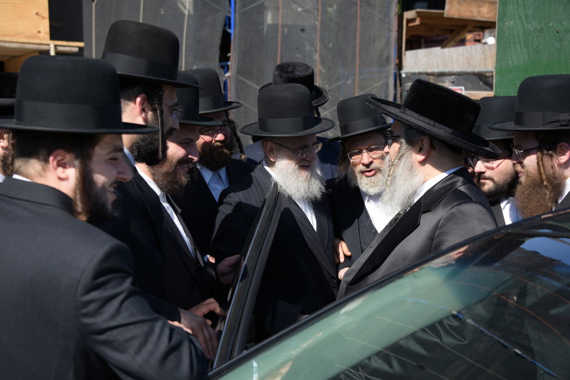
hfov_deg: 34.5
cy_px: 190
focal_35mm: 58
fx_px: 918
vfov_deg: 23.4
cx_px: 285
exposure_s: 1/500
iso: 160
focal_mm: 58
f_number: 5.6
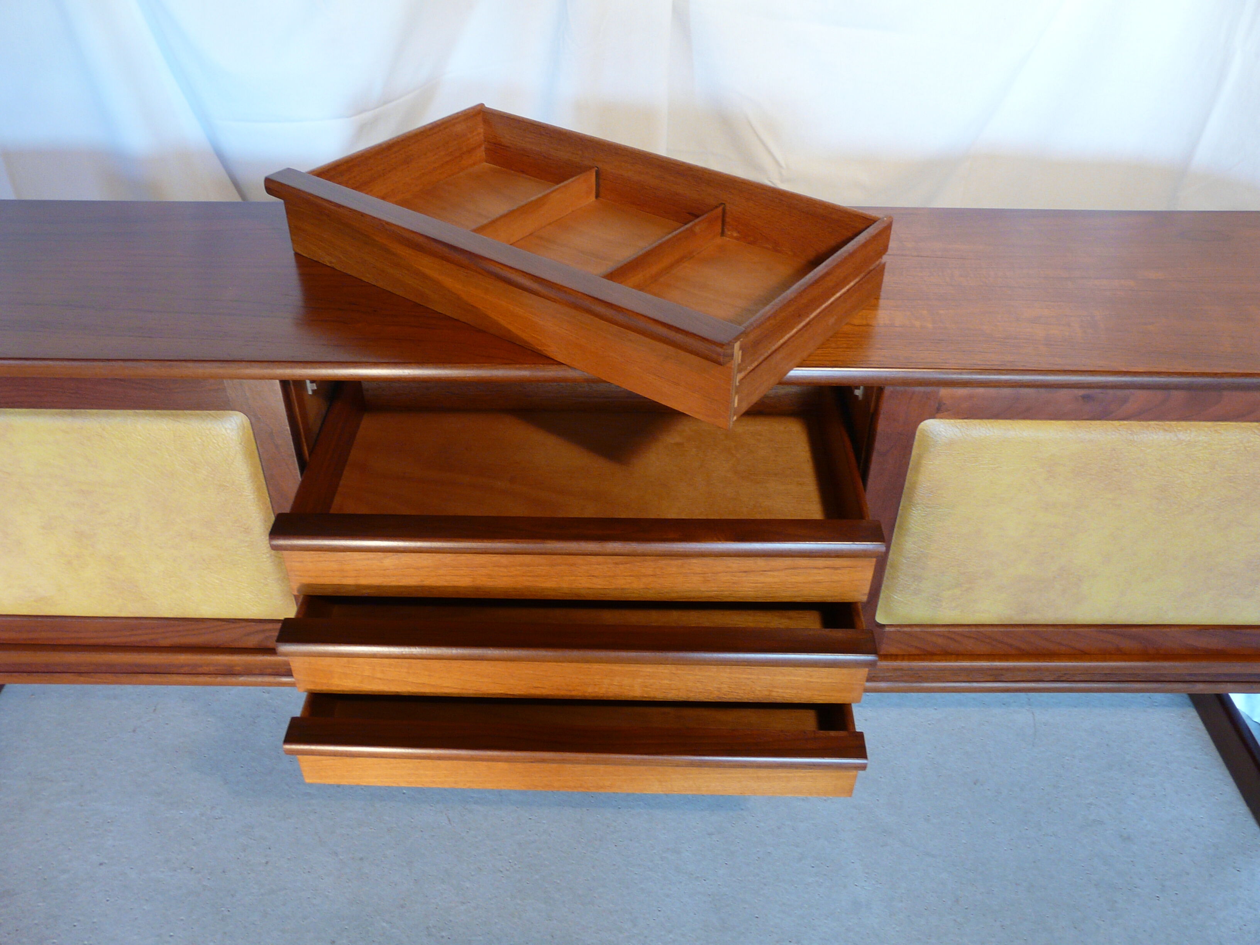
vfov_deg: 49.7
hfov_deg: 63.4
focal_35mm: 28
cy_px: 472
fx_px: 1019
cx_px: 630
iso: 160
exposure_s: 1/30
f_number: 2.8
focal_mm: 4.6
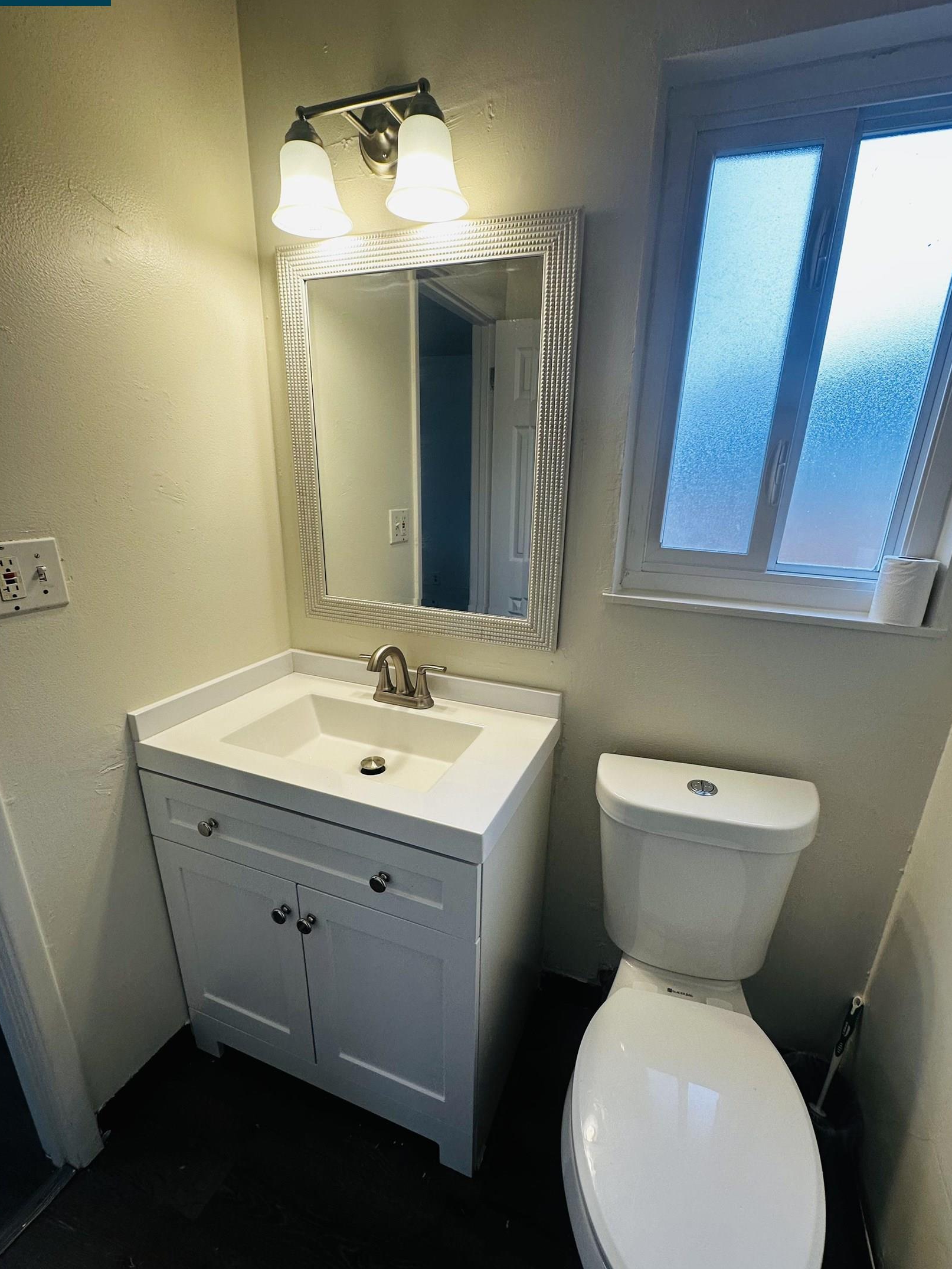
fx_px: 550
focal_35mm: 15
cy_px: 656
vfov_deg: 98.1
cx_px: 503
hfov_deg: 81.7
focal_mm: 2.22
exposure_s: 1/120
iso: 100
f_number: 2.2
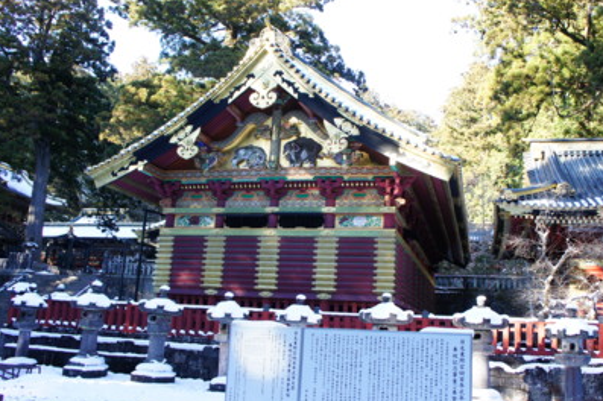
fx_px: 569
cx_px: 331
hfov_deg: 55.7
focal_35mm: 34
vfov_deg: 38.8
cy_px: 210
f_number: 5
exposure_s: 1/50
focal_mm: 20
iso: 200
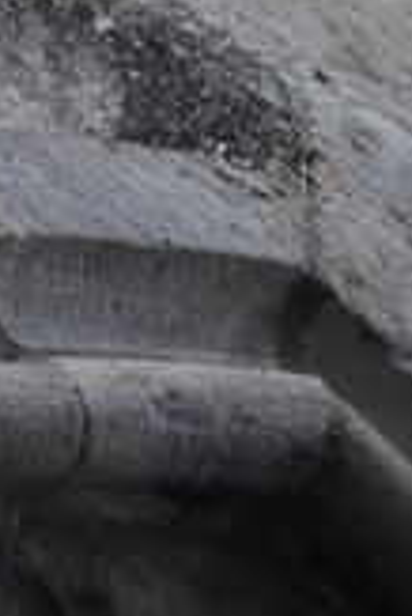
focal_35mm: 932
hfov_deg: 1.5
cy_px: -601
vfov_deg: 2.2
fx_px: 15967
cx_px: -248
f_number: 5
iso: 1400
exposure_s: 1/500
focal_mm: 145
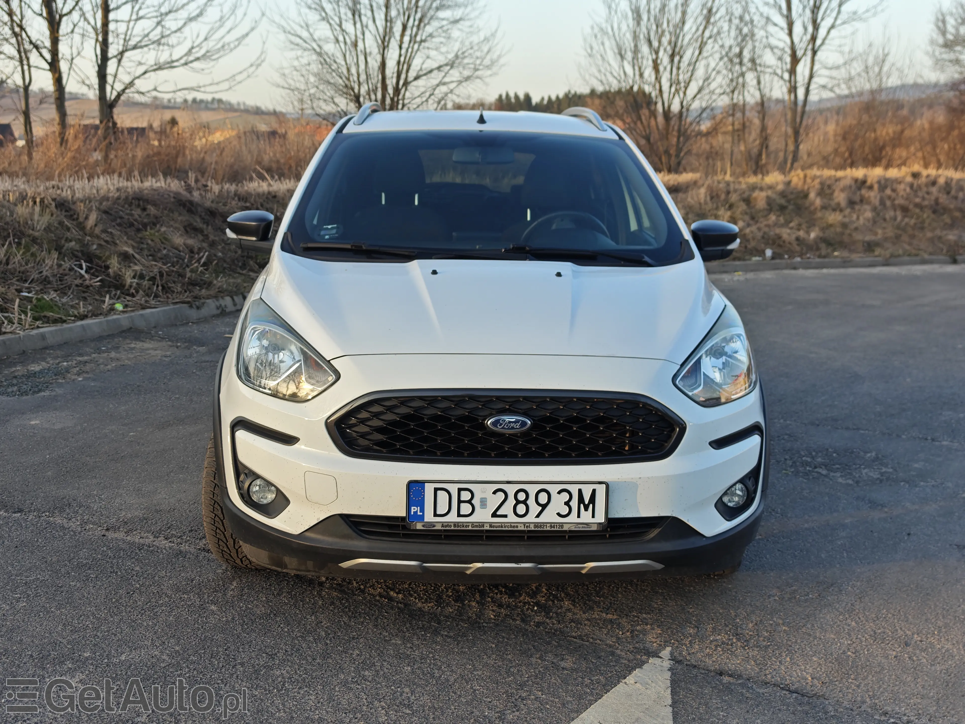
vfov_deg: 36.8
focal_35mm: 39
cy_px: 362
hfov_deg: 47.9
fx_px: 1087
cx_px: 482
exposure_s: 1/306
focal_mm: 8.72
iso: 50
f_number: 2
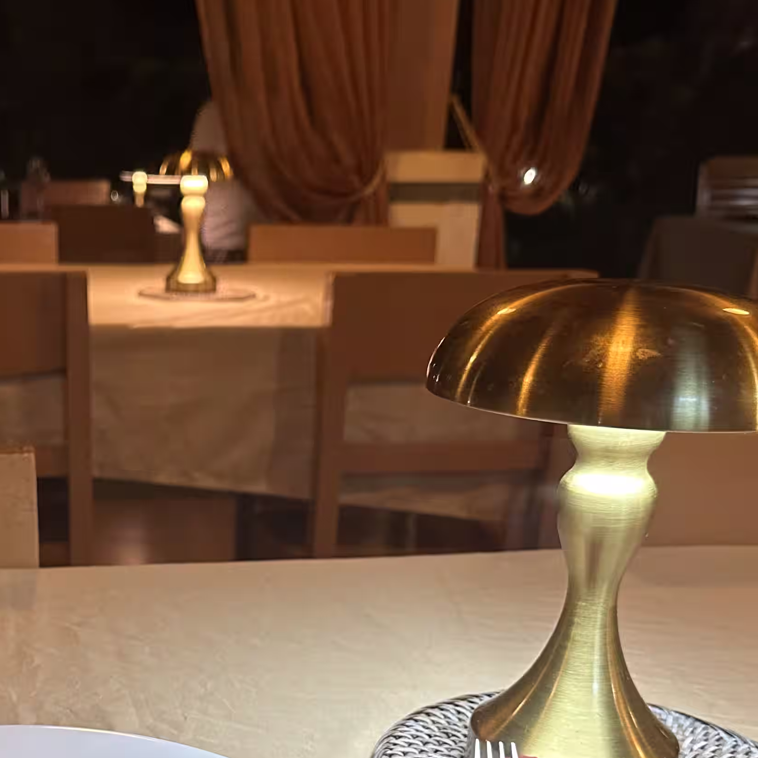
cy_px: 621
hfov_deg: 31.8
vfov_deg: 31.8
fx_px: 1288
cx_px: 140
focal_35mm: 52
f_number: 1.78
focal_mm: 6.86
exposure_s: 1/50
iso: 500
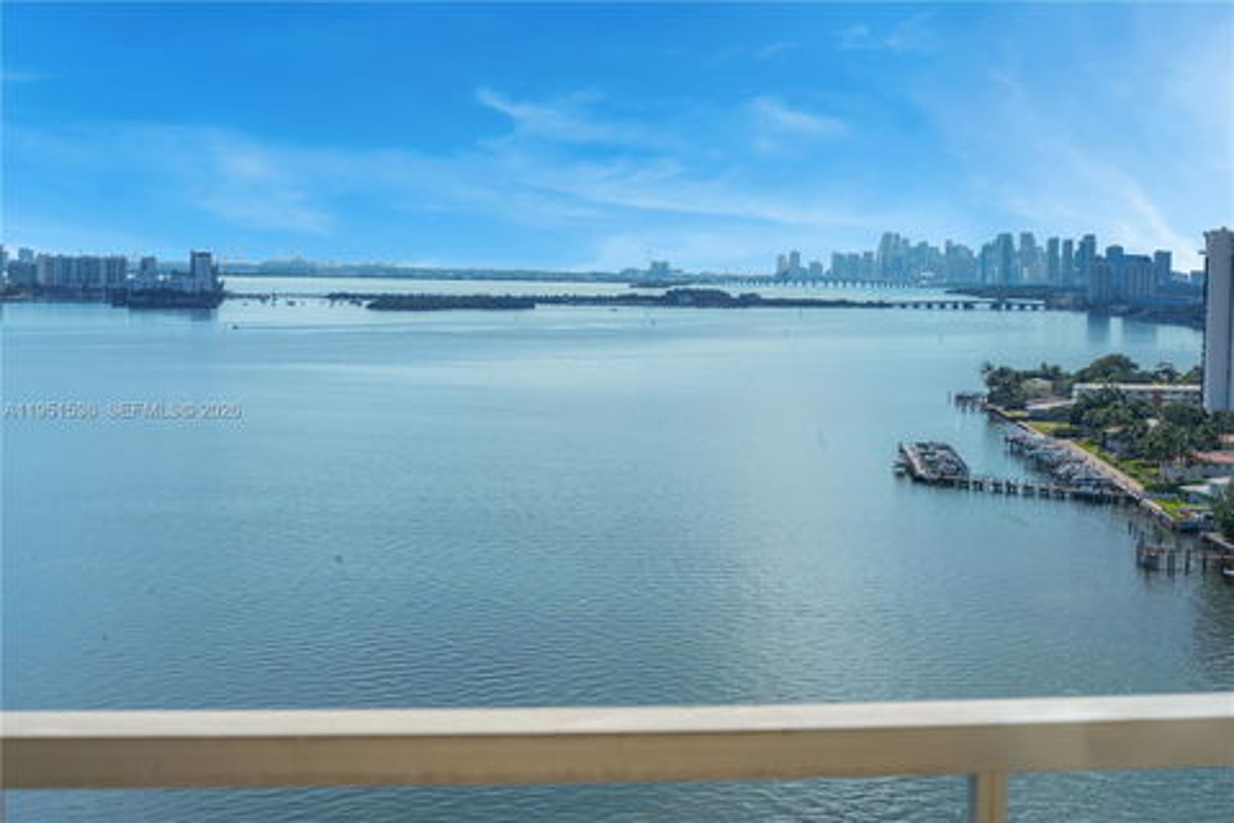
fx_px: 2399
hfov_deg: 28.8
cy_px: 412
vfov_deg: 19.5
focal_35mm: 70
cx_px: 617
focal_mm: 70
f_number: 14
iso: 320
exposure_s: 1/200
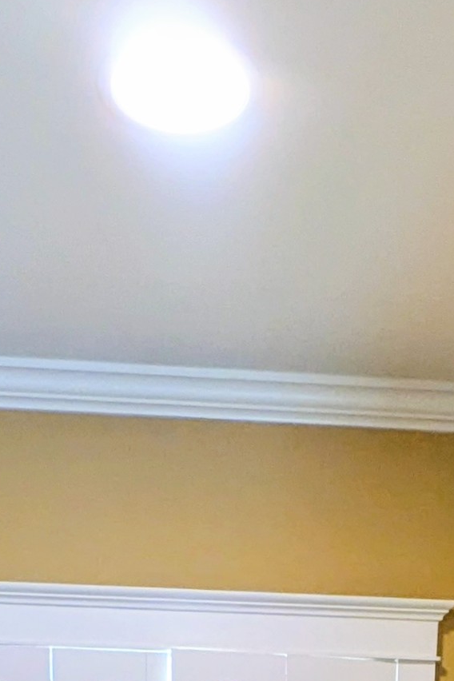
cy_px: 1171
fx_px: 1286
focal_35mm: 68
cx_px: 248
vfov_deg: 21.5
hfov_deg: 20.0
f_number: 2.2
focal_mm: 1.85
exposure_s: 1/40
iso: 311
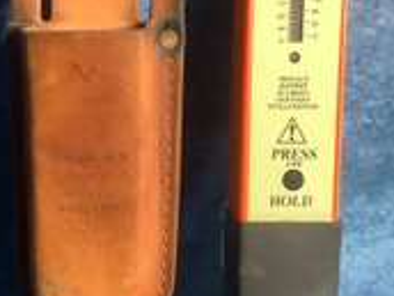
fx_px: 706
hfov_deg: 30.8
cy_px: 139
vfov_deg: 23.6
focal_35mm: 62
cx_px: 109
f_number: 2.4
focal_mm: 3.3
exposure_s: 1/40
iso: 250
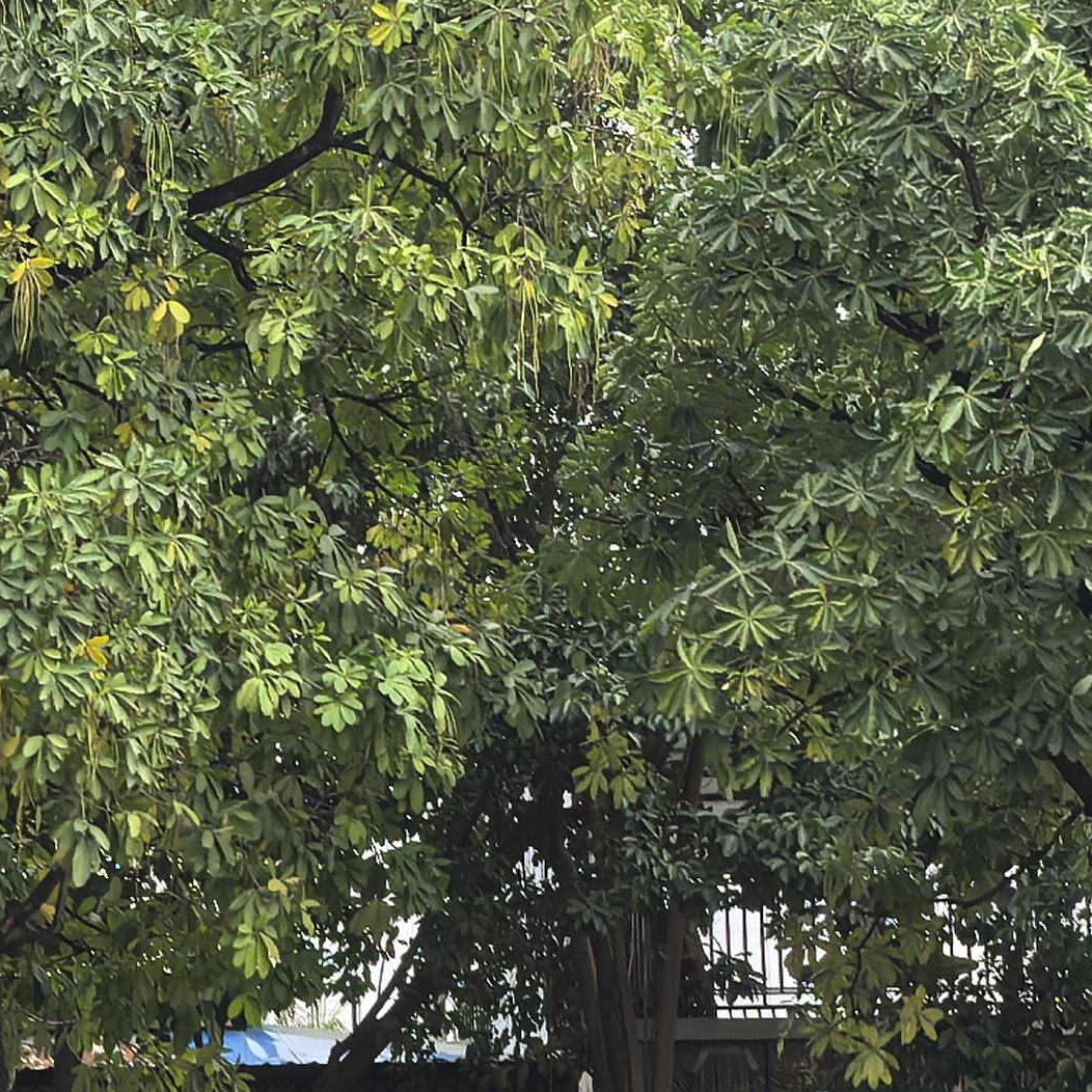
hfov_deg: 13.8
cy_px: 1329
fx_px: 4176
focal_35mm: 117
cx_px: -677
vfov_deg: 14.4
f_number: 2
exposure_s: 1/1225
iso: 50
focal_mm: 6.98
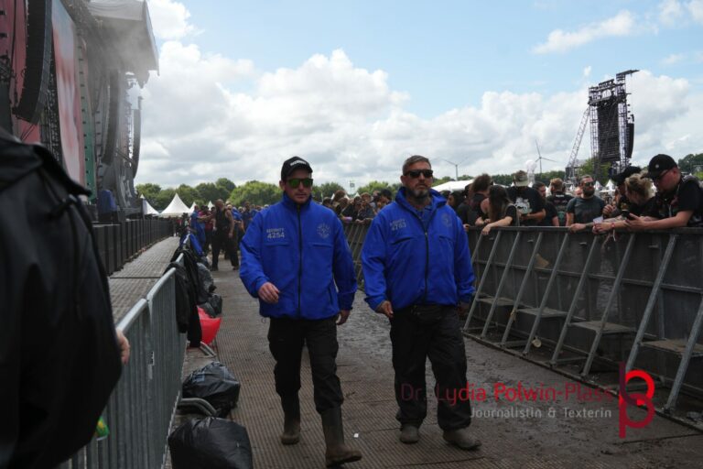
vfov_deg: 34.2
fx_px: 762
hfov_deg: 49.6
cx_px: 352
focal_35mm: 39
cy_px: 234
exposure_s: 1/250
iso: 100
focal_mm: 26
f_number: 8
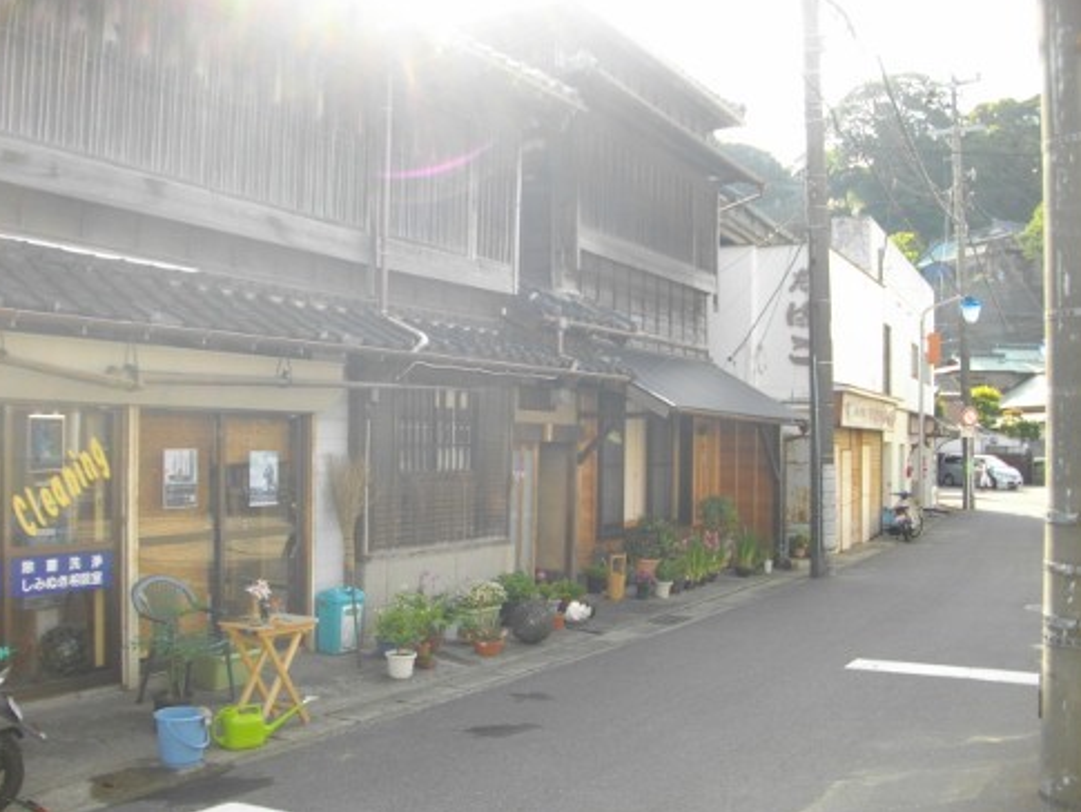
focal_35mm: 33
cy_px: 405
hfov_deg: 55.3
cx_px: 528
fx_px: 1031
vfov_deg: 43.0
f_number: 2.9
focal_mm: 5.7
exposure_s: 1/250
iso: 100
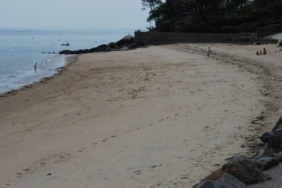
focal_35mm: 105
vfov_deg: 13.1
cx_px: 141
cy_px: 94
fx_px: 823
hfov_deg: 19.4
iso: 110
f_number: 5.6
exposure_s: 1/500
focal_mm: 70
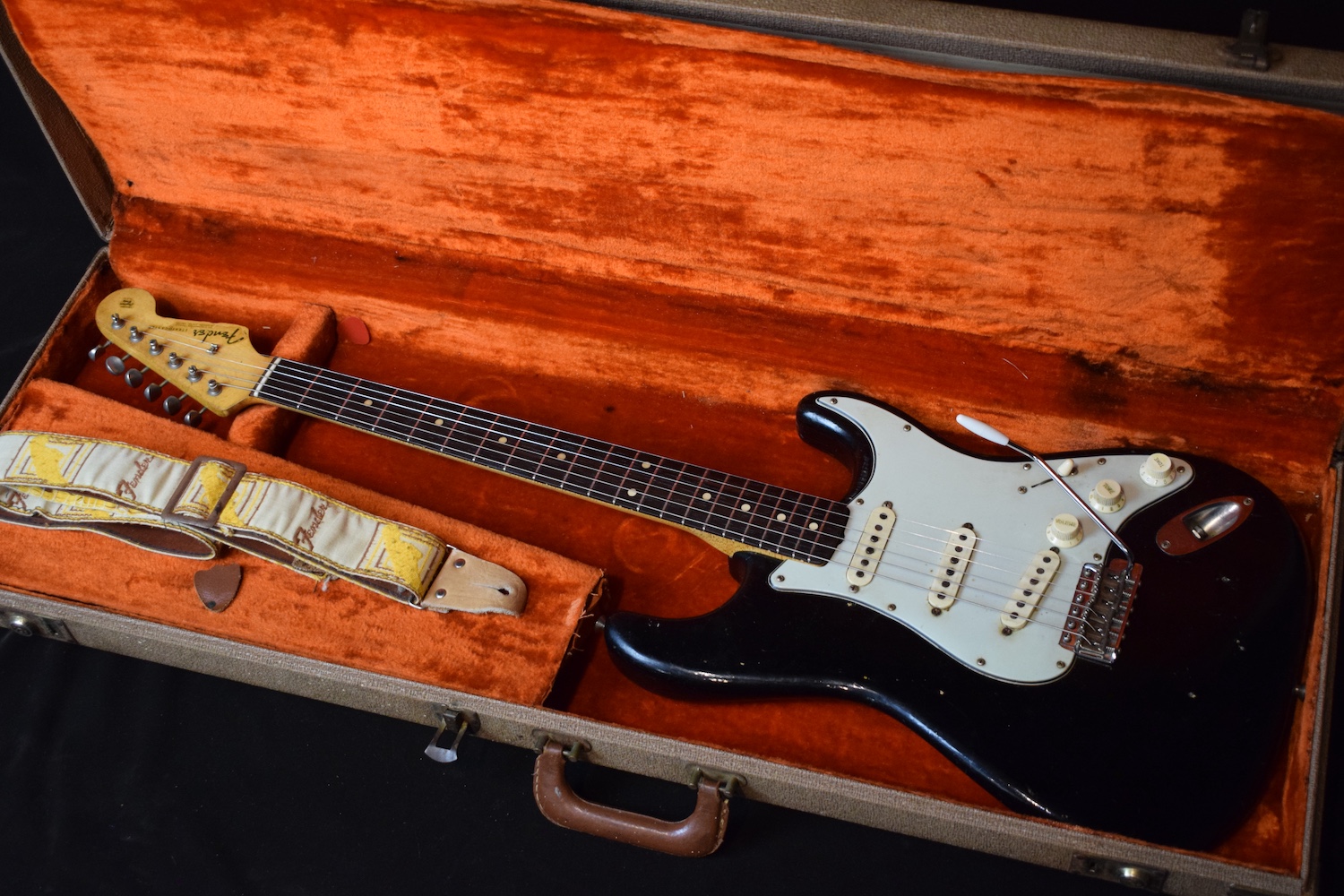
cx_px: 672
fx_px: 1792
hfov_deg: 41.1
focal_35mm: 48
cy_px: 448
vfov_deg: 28.1
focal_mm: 32
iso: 2000
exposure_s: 1/60
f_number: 4.5
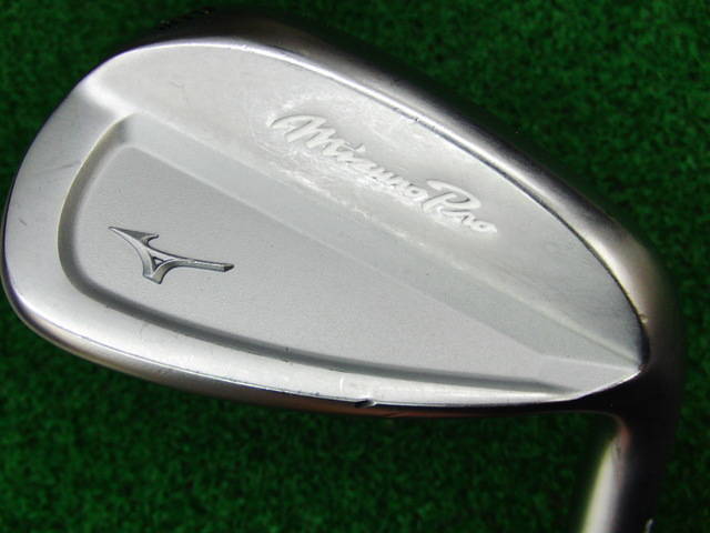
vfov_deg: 38.7
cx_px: 355
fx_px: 759
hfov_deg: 50.1
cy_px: 266
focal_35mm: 37
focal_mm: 6.42
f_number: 3.6
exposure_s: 1/80
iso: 250
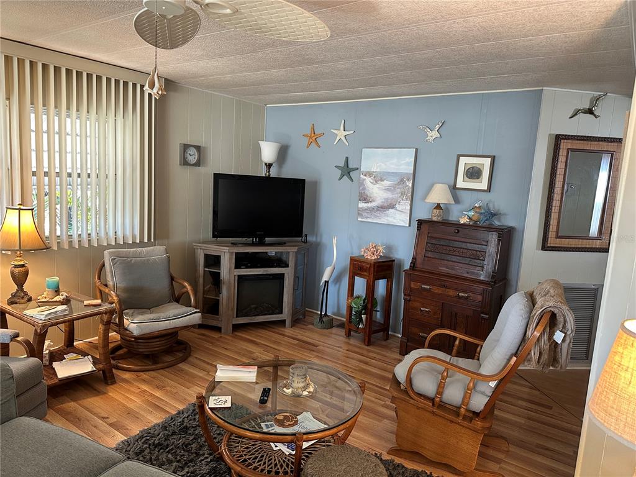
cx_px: 318
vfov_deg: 56.8
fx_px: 441
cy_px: 238
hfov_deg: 71.6
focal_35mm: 24
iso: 250
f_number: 1.78
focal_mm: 6.86
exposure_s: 1/60
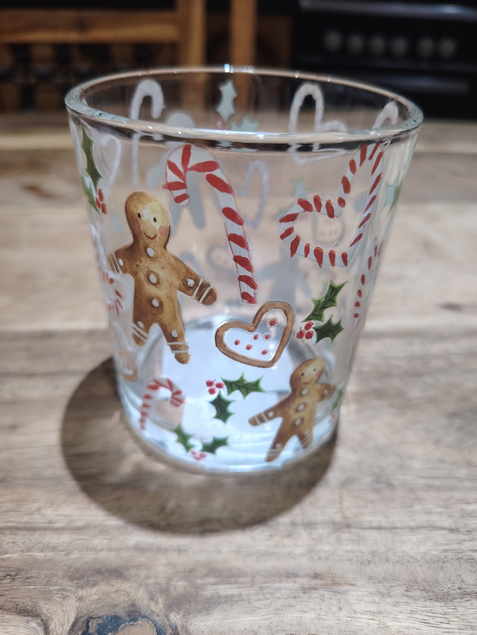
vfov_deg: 71.6
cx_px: 238
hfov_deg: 56.8
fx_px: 441
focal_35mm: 24
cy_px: 318
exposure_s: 1/33.3
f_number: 1.75
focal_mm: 5.25
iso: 734
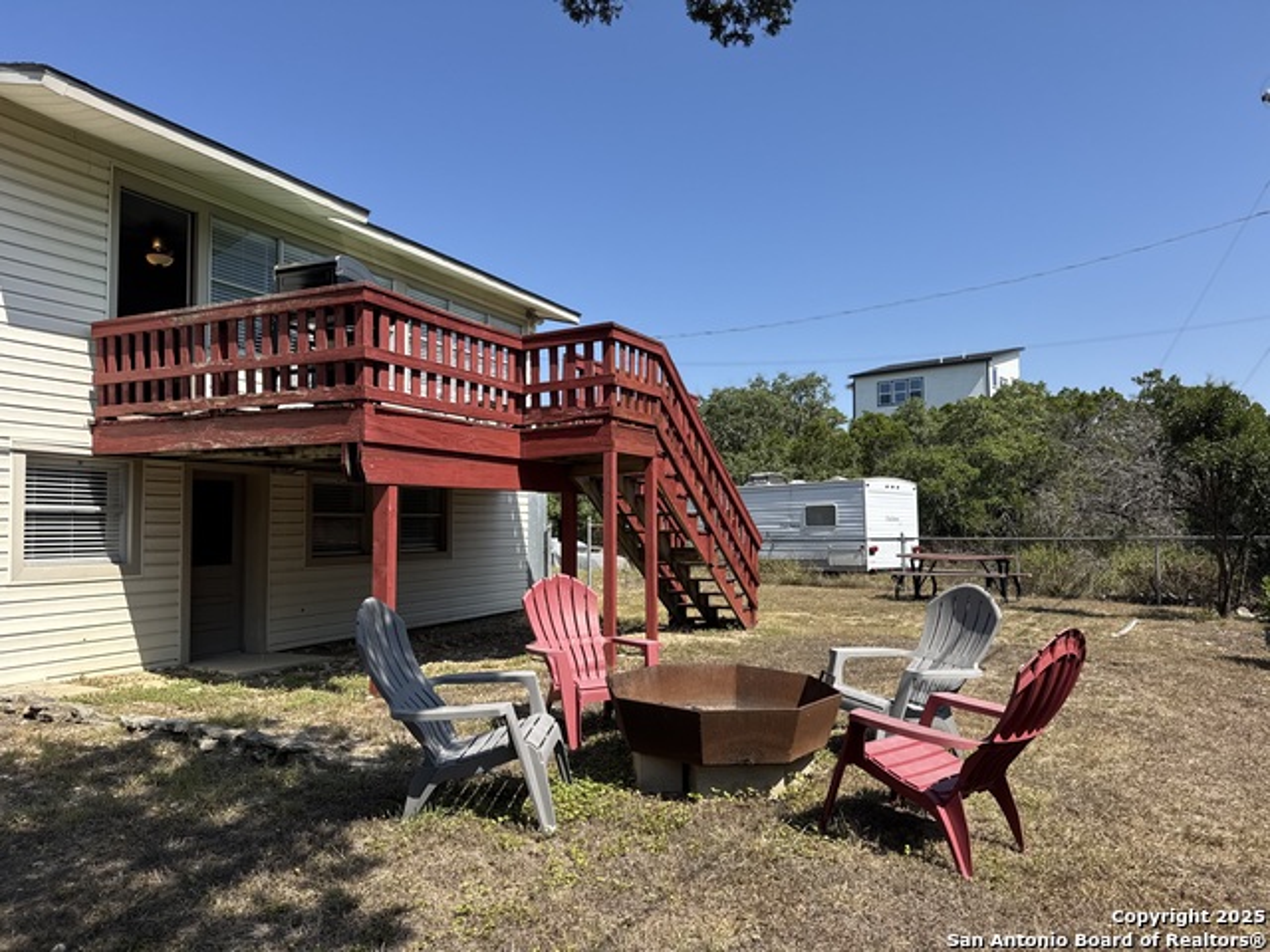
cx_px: 635
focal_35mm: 24
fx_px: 881
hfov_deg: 71.6
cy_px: 476
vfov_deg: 56.8
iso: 80
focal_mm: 6.76
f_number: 1.78
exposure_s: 1/3802
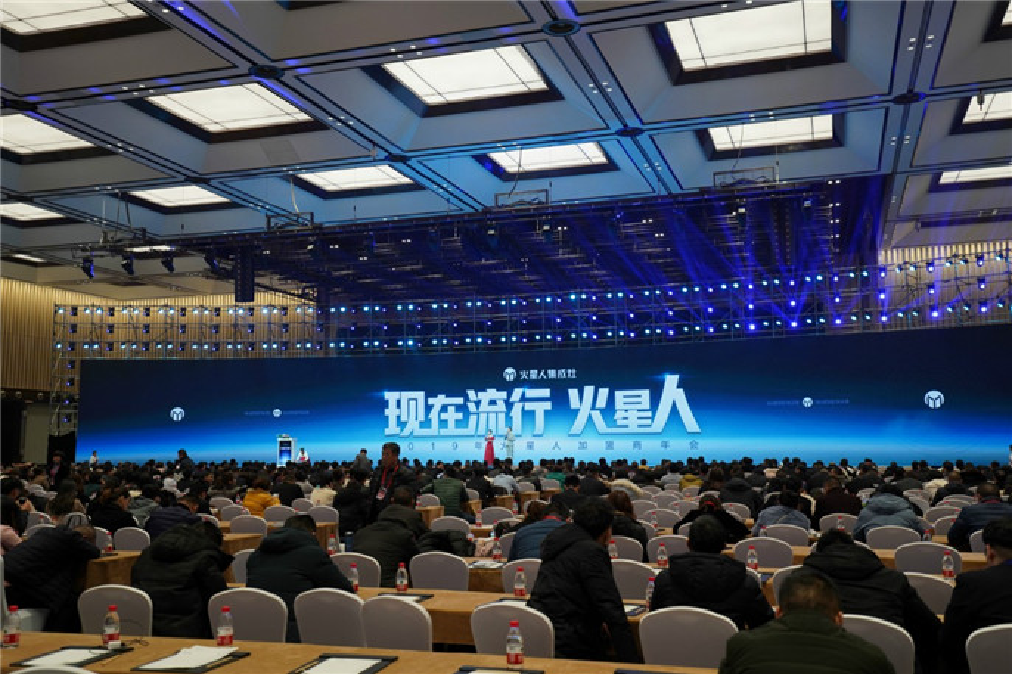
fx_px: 984
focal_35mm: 35
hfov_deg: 54.4
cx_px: 506
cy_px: 337
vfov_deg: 37.8
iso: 1000
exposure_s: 1/160
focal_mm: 35
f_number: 4.5
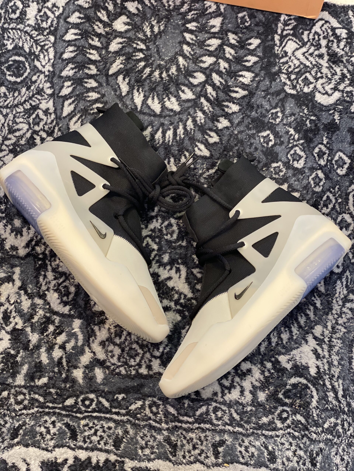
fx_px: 709
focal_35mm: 52
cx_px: 177
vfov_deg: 36.8
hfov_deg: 28.0
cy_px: 236
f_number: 2
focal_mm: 6
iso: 200
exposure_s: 1/33
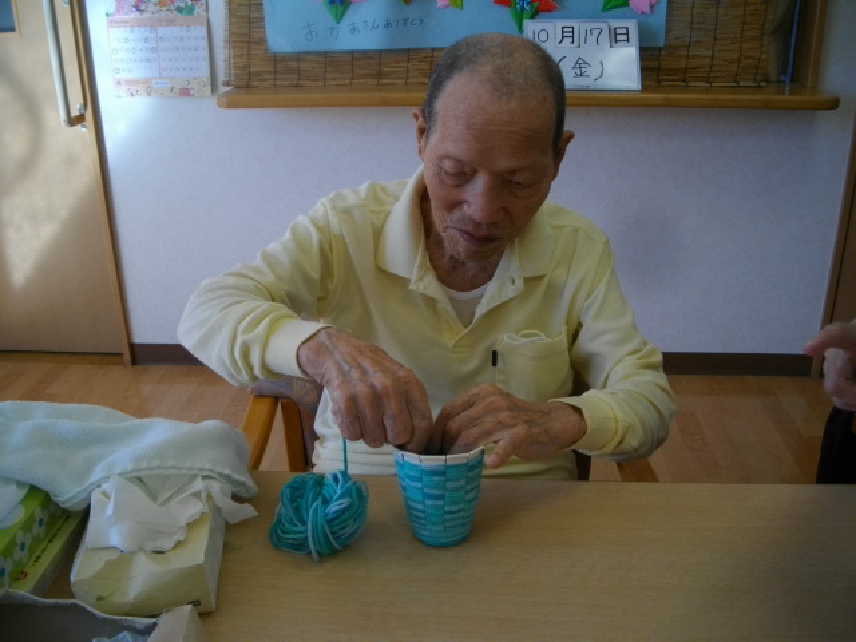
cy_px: 321
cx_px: 428
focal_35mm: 31
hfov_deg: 58.4
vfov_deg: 45.4
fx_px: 767
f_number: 2.9
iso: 118
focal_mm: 5.7
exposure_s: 1/125
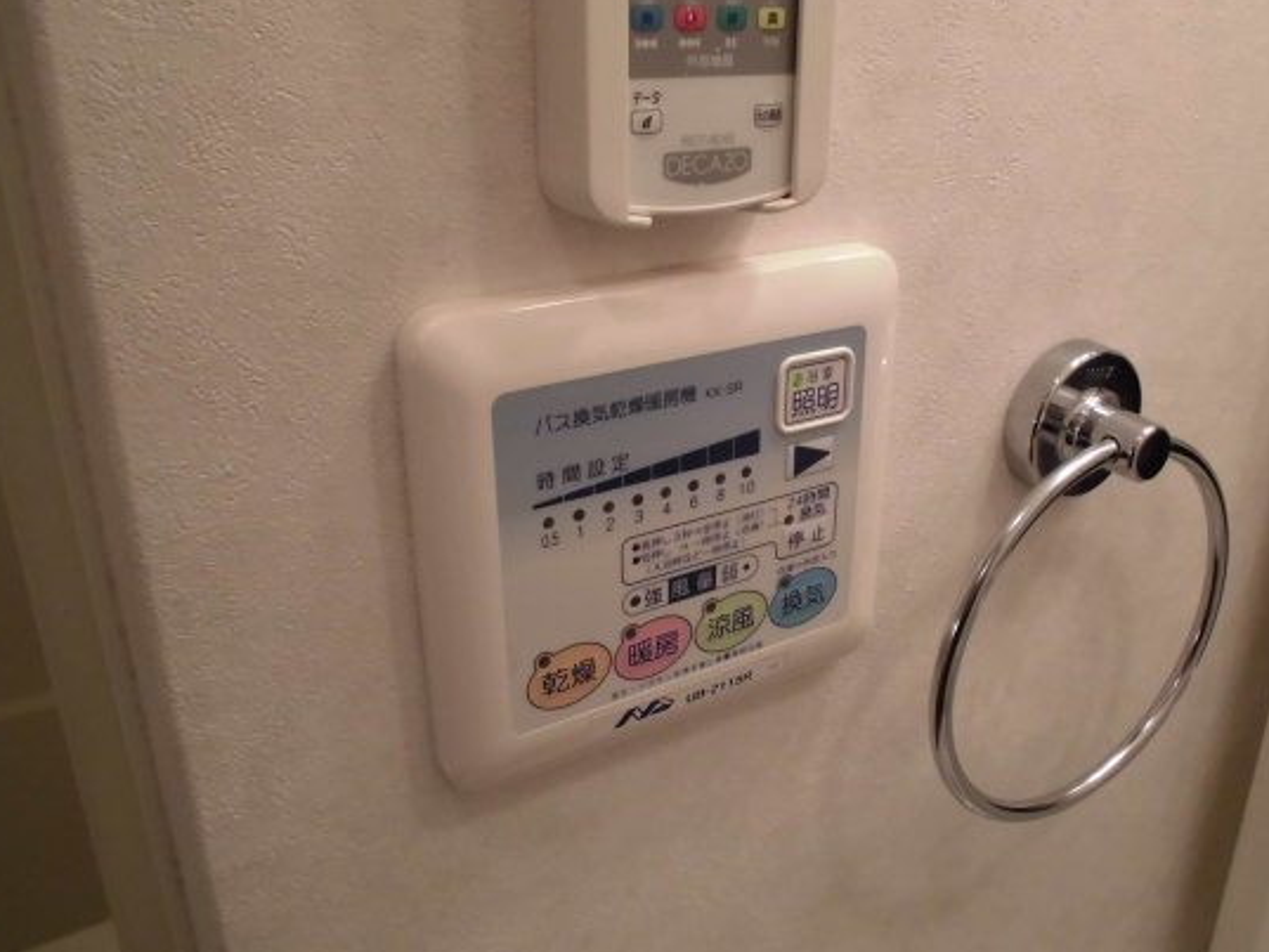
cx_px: 725
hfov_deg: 58.1
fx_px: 1137
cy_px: 439
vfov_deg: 45.4
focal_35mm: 31
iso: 200
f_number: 3.5
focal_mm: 4.6
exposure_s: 1/60
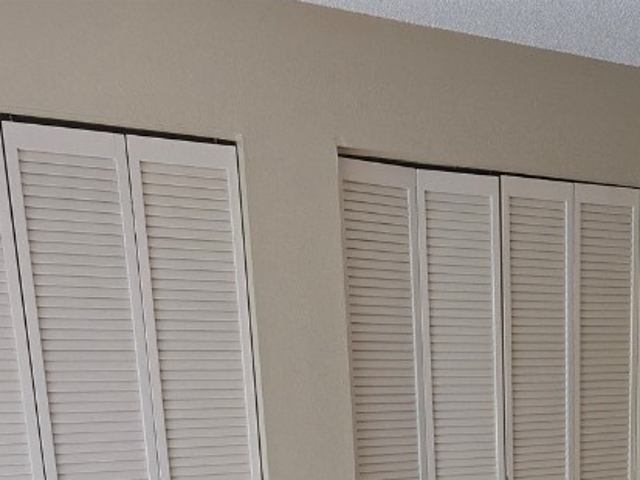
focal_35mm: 57
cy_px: 590
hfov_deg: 31.8
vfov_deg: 23.3
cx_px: 601
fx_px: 1054
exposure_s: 1/24
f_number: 1.7
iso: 125
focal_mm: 6.3
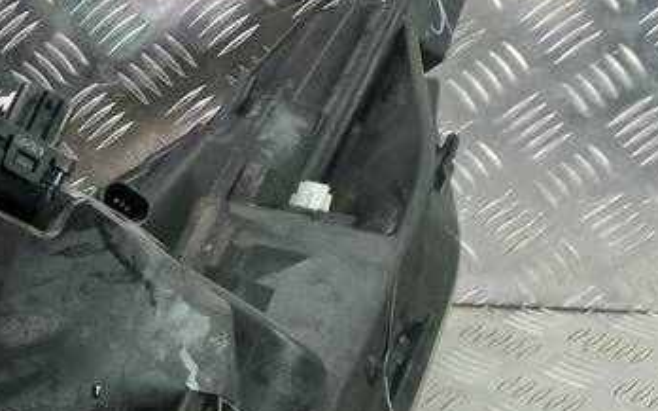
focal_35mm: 78
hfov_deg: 23.2
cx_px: -223
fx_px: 1398
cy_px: 286
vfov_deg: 16.6
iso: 100
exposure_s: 1/50
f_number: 1.8
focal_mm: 4.6
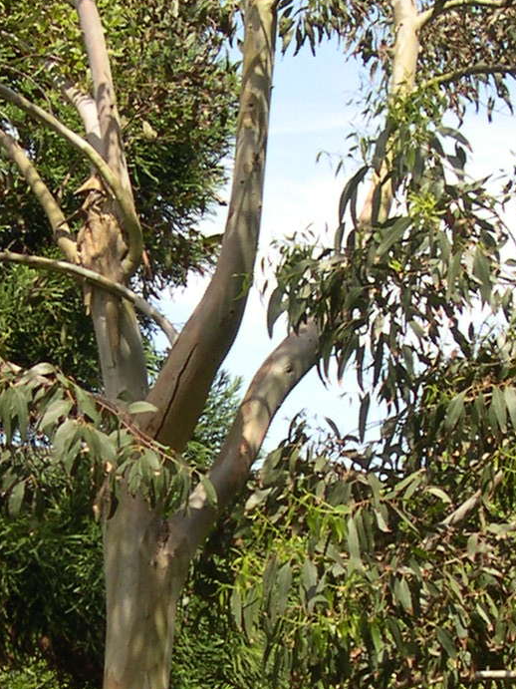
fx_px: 2485
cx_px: 192
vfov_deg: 15.7
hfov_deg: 11.8
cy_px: 535
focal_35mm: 125
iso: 100
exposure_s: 1/94
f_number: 7.6
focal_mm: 8
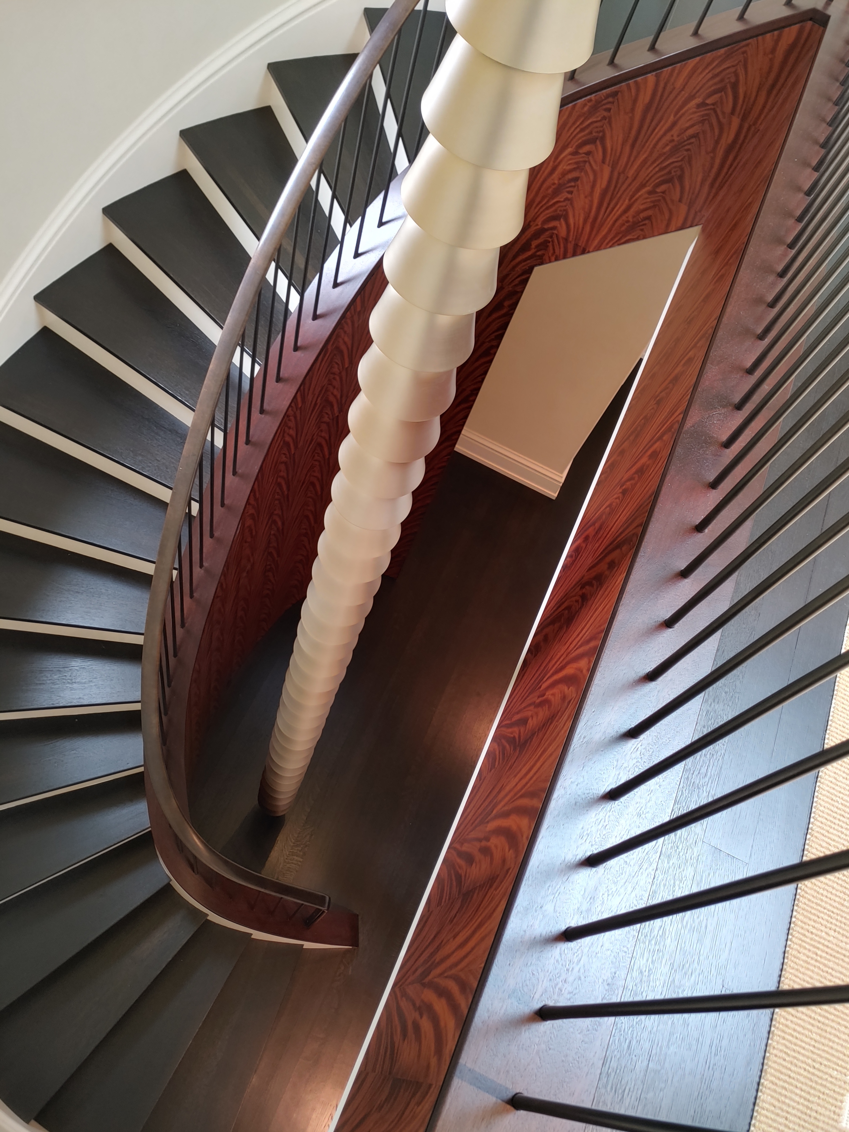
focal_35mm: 26
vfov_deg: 67.3
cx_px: 424
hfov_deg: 53.1
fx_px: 850
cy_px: 566
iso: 150
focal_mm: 4.36
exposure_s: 1/40
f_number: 1.8
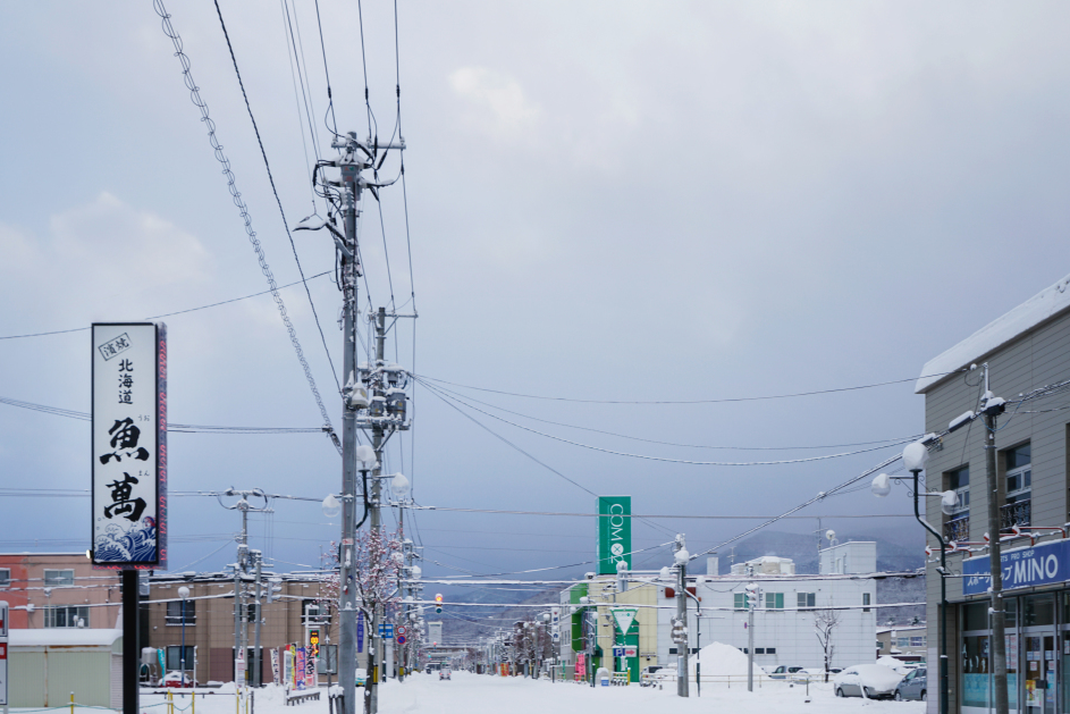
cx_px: 559
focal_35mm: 38
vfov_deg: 35.1
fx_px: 1130
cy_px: 380
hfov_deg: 50.7
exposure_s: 1/80
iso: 100
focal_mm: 35
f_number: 8
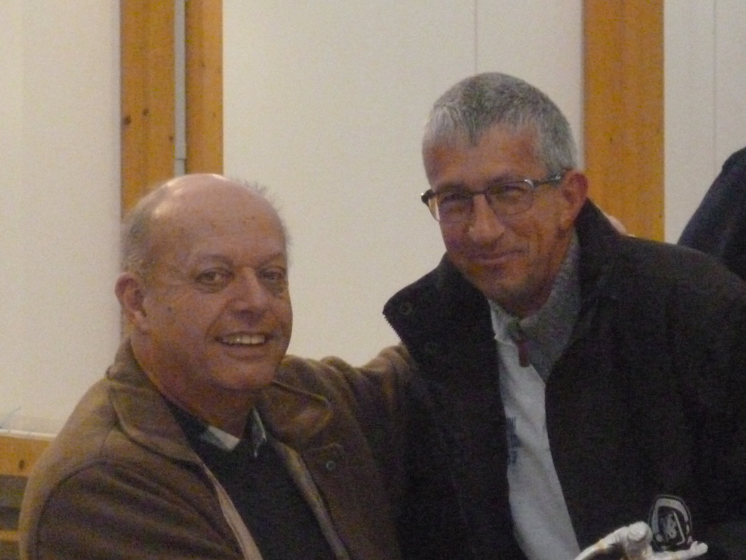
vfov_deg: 8.3
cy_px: 405
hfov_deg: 11.0
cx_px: 482
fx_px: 3858
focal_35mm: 179
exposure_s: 1/125
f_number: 5.7
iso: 1000
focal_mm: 17
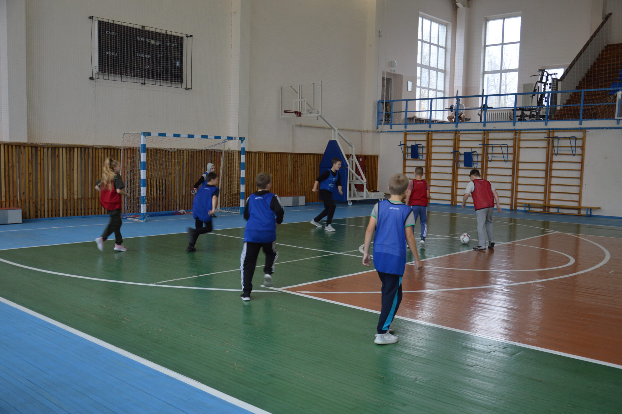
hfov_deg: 57.3
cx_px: 311
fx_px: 570
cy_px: 207
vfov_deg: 39.9
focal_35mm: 33
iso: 400
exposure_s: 1/60
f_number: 4
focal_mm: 22
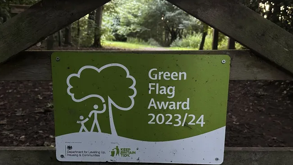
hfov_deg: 66.1
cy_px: 66
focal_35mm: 29
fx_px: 225
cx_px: 144
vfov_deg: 40.0
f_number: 1.78
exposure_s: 1/60
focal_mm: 6.86
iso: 640
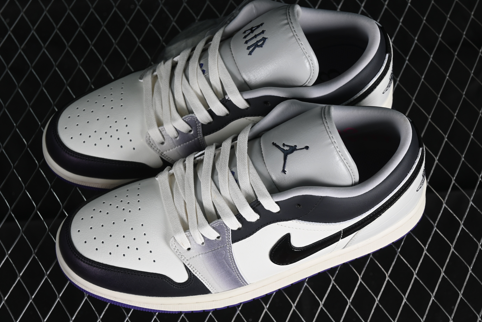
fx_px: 1018
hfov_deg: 26.6
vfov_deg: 18.0
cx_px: 241
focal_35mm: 76
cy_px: 161
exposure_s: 1/60
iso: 160
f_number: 7.1
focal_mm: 50
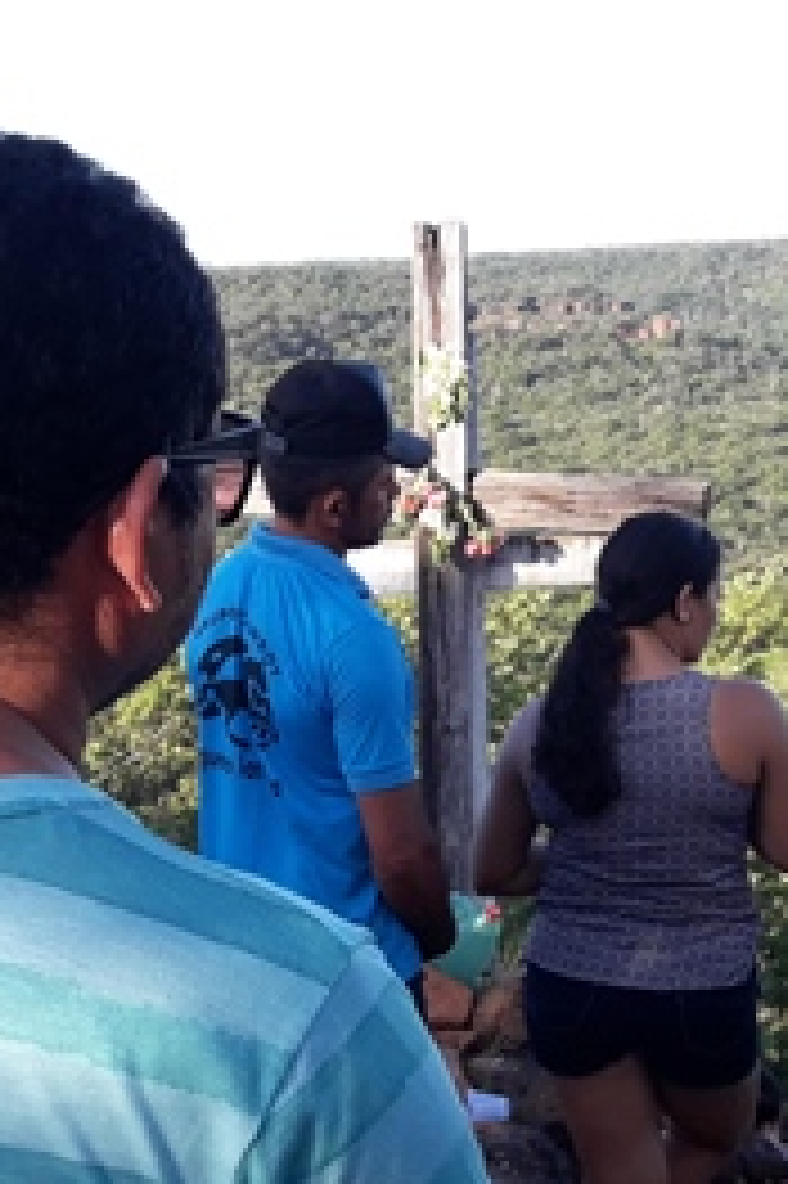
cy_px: 860
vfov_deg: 28.1
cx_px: 180
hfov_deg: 19.0
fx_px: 2334
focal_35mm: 71
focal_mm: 3.7
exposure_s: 1/382
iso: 40
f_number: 1.9
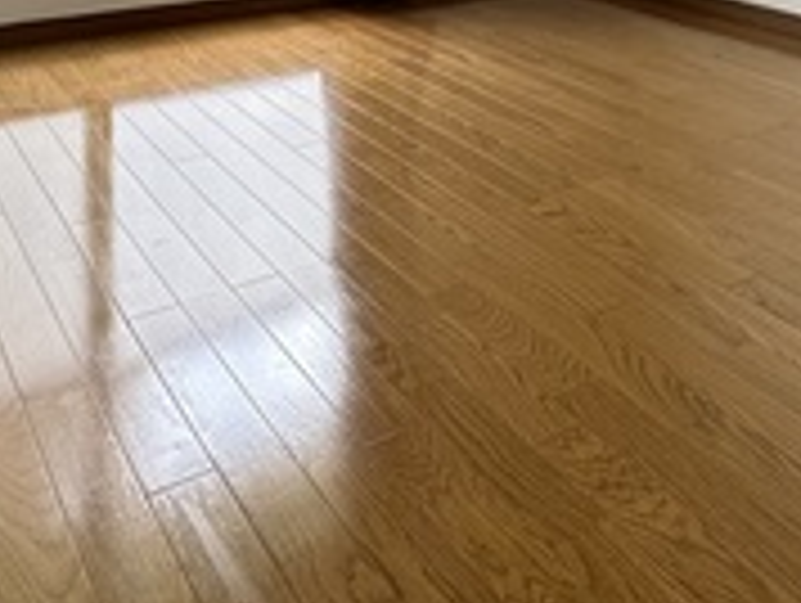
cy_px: -212
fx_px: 1020
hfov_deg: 42.3
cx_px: 536
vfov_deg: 26.9
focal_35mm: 44
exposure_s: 1/99
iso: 50
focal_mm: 2.22
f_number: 2.2
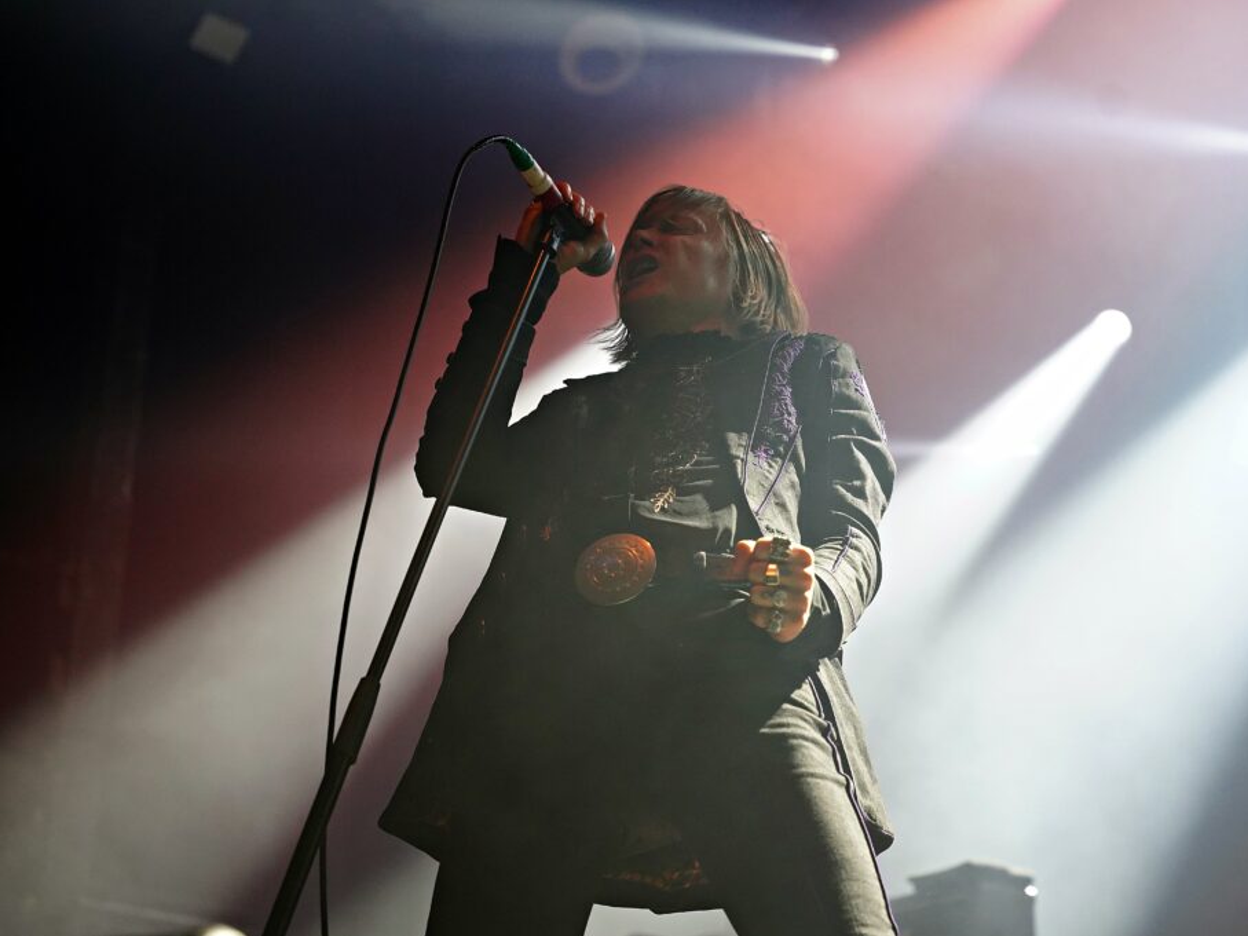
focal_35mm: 64
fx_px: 2298
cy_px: 469
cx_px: 682
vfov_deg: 23.0
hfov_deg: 30.4
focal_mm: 58.7
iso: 3200
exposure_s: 1/400
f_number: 3.5
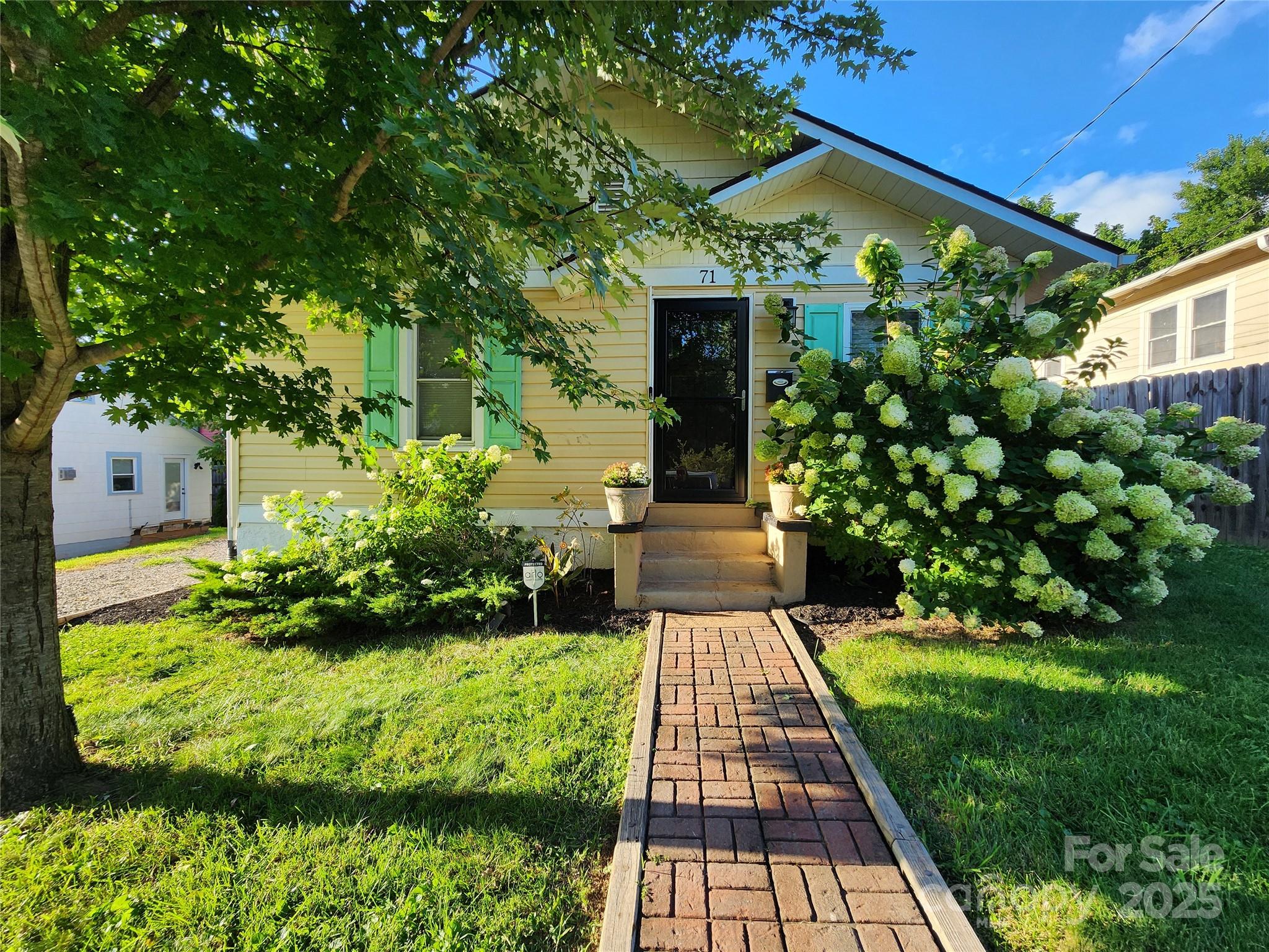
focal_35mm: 13
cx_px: 634
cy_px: 476
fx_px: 477
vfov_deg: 89.9
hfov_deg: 106.2
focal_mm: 2.2
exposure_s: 1/352
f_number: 2.2
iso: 50
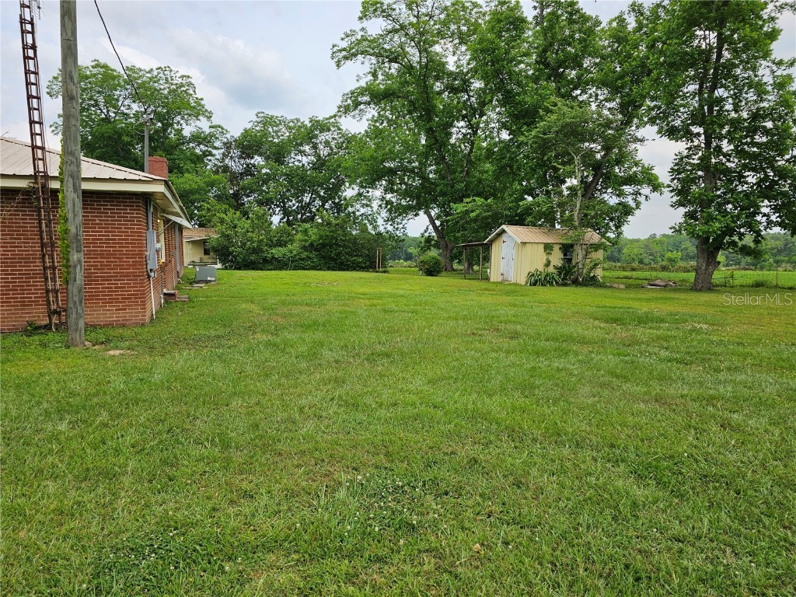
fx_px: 529
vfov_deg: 58.9
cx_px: 398
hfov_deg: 73.9
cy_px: 298
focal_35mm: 23
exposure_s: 1/550
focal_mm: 6.3
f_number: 1.7
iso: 10
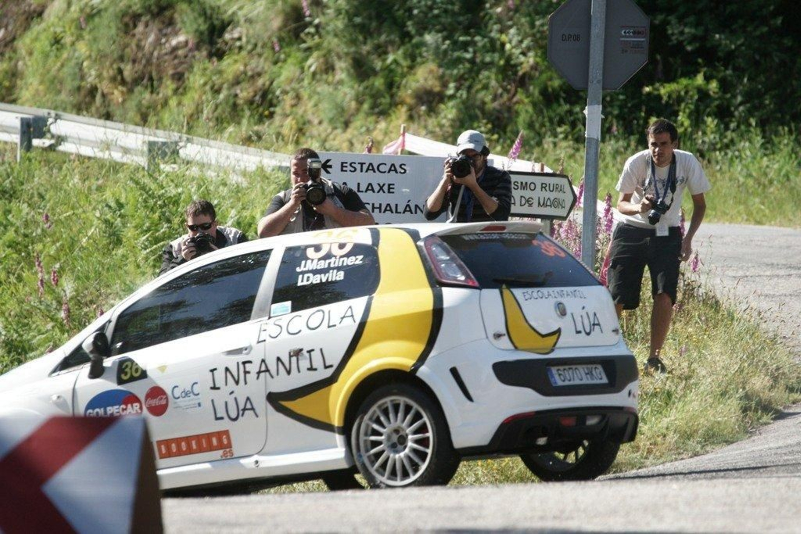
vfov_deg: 3.8
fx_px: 8010
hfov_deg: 5.7
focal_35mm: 360
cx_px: 400
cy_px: 267
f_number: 5.6
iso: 800
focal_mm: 360
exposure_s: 1/1600
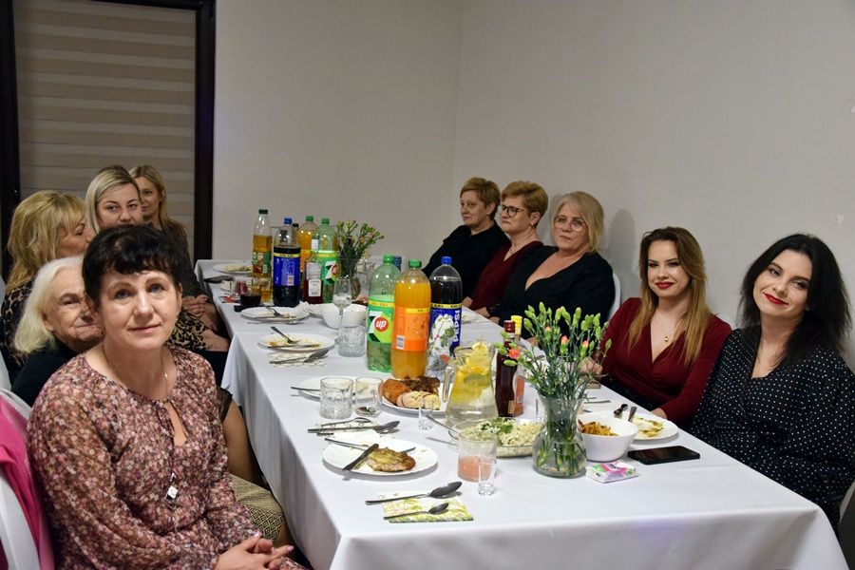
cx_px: 428
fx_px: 1069
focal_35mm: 45
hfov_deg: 43.6
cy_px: 285
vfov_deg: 29.9
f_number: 4.2
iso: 900
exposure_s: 1/100
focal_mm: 30
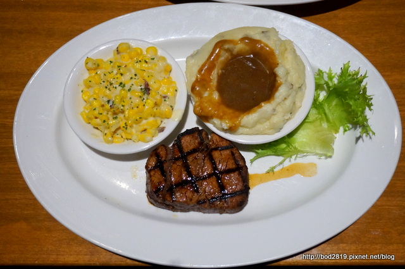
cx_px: 202
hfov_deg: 43.7
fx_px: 506
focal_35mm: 45
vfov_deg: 29.8
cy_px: 134
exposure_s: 1/160
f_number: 5
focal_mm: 30
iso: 2500
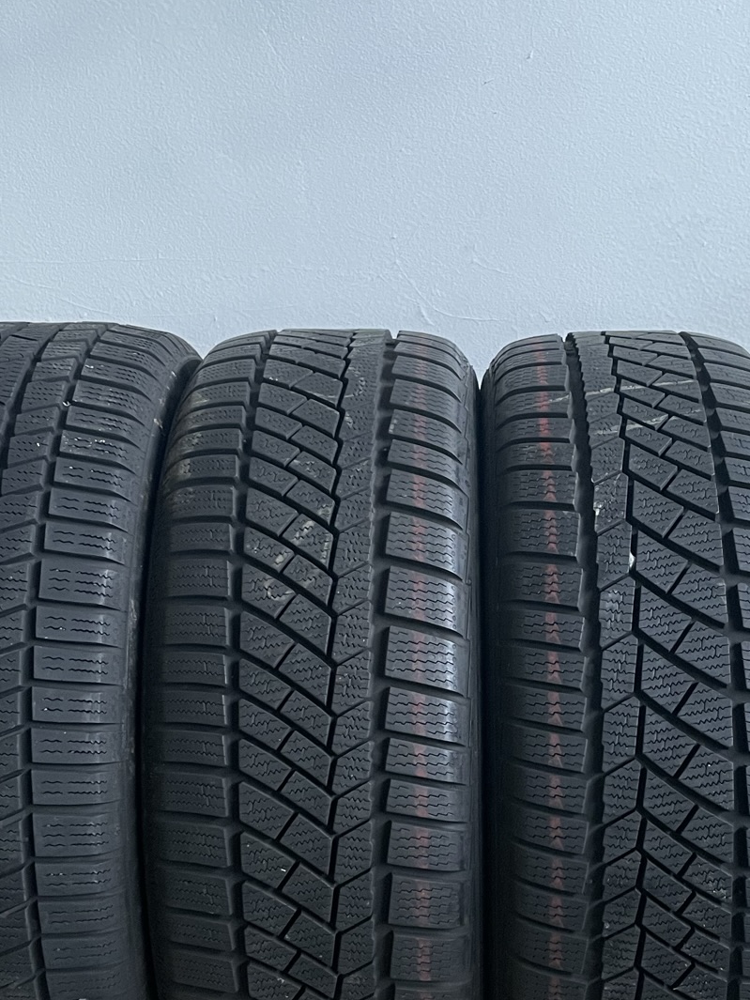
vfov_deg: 37.8
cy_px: 655
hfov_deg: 28.9
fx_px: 1444
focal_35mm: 50
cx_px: 496
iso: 200
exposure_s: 1/50
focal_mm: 4.2
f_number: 1.6
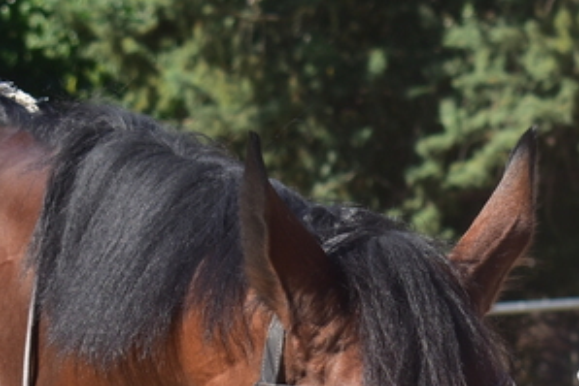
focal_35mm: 260
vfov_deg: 5.3
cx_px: 509
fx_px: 4183
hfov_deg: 7.9
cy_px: 535
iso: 100
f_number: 5.3
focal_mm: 46
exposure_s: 1/400
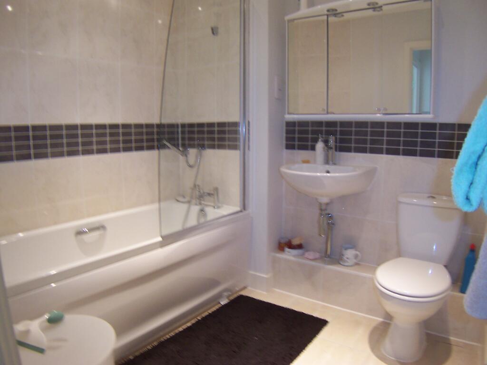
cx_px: 244
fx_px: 506
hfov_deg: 51.4
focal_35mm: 36
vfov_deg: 39.7
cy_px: 182
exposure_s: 1/15
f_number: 2.8
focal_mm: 5.6
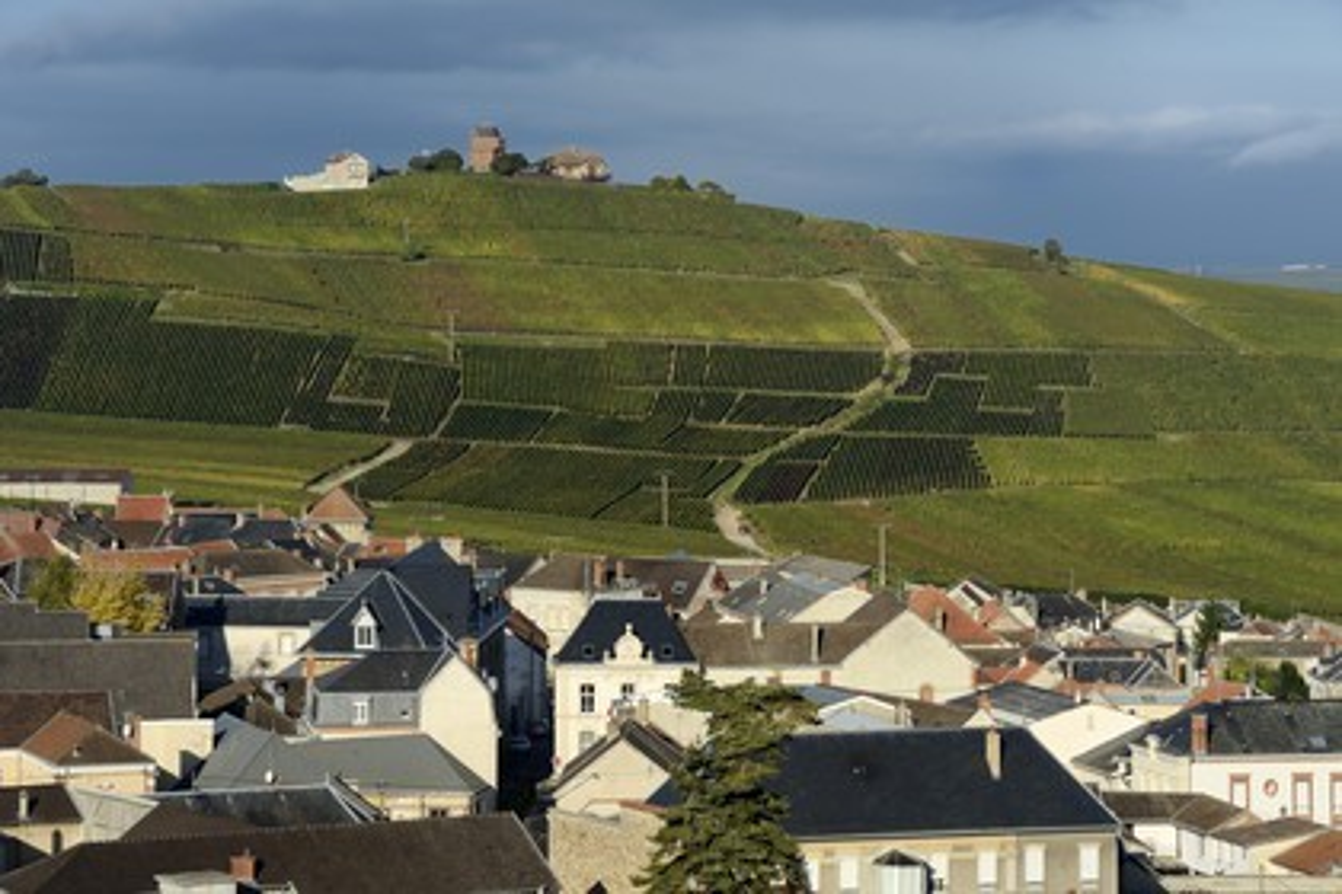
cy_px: 447
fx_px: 5032
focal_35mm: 135
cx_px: 671
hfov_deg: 15.2
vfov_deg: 10.2
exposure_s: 1/200
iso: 200
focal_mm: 135
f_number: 14
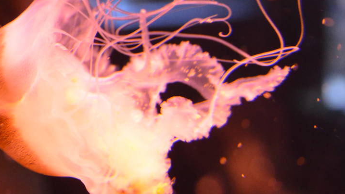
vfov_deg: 13.2
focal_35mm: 91
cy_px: 44
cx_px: 164
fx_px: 832
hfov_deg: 23.4
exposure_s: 1/30
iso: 1600
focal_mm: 26
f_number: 4.2
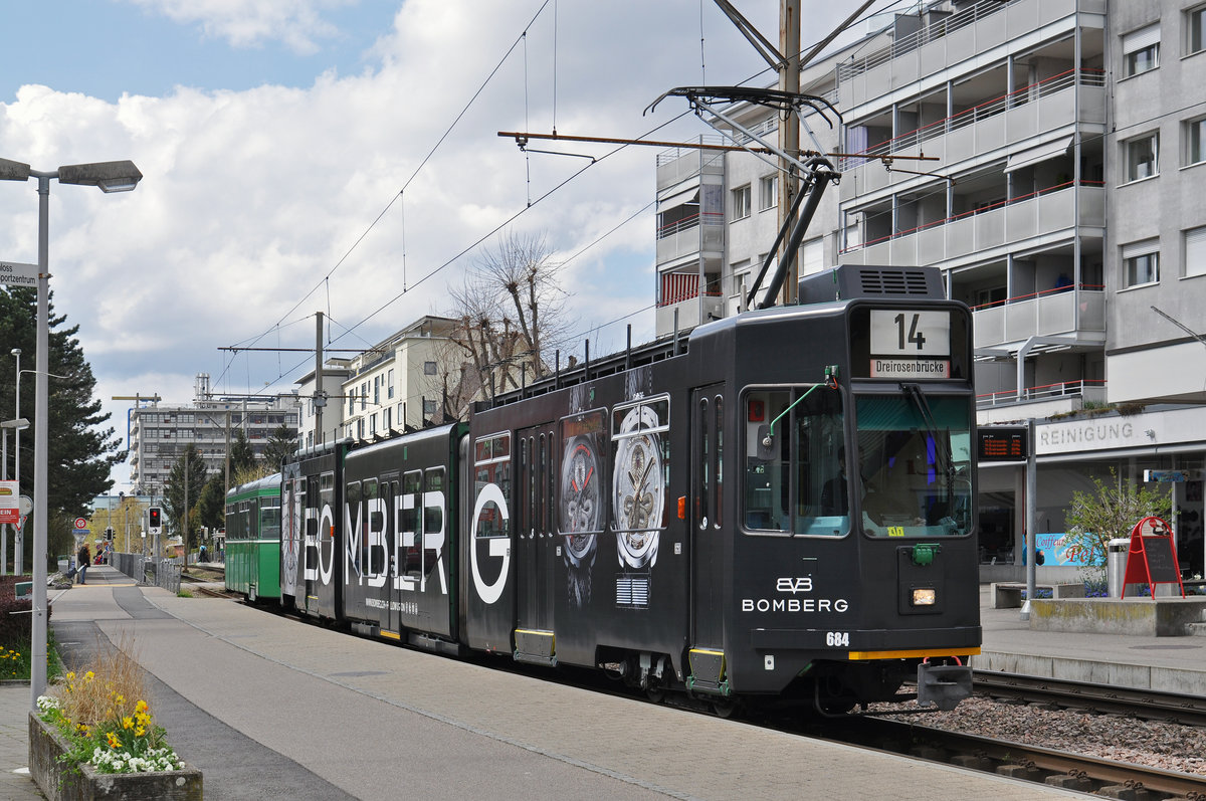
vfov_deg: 23.7
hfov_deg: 35.1
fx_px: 1907
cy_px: 400
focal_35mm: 57
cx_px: 603
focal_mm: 38
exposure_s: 1/640
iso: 200
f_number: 6.3
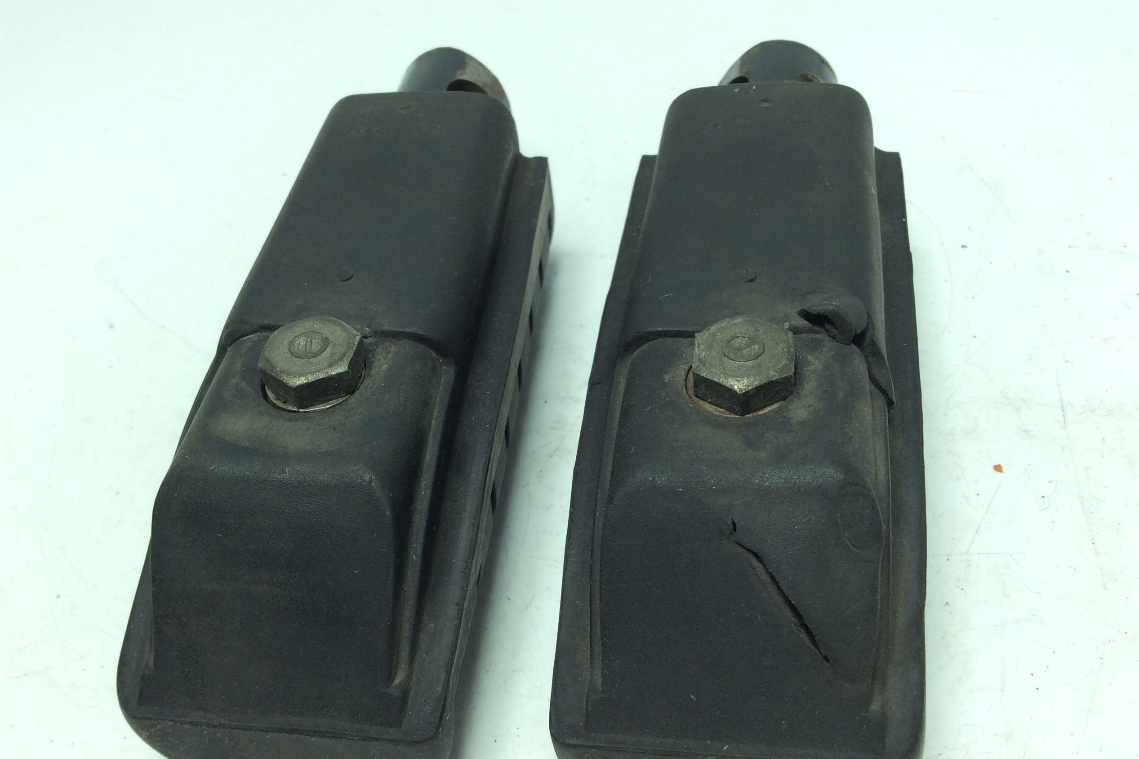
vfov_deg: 38.9
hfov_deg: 55.8
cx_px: 565
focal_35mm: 34
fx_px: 1076
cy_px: 409
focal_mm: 3.3
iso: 32
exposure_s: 1/240
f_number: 2.4
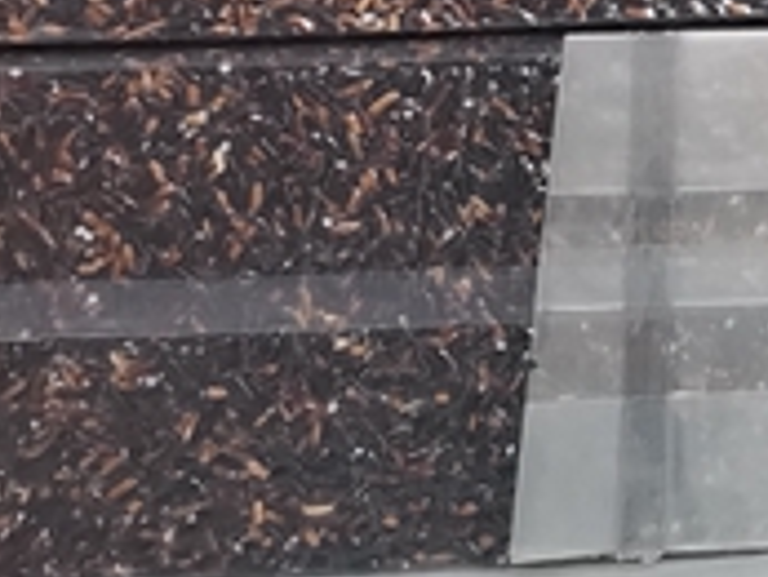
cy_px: -311
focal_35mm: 96
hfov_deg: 16.9
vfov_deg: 14.3
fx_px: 2131
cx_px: 1385
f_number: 1.8
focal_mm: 4.75
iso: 125
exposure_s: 1/100
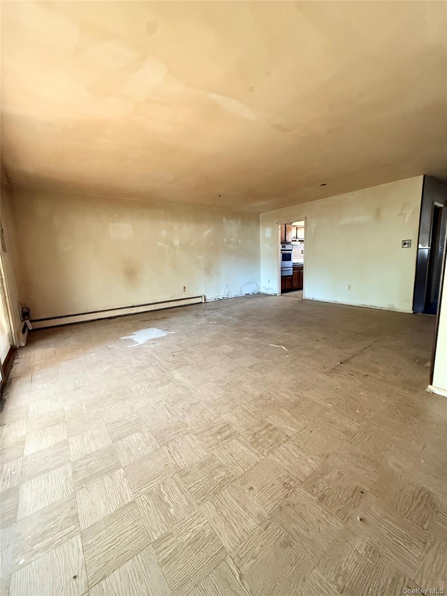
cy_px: 298
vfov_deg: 102.1
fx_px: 241
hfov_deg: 85.7
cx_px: 224
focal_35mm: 14
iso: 640
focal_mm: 2.22
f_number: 2.2
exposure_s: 1/60
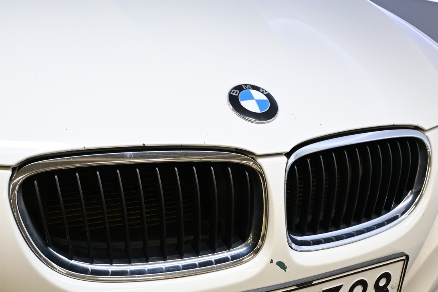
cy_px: 173
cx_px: 242
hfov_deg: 45.0
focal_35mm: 43
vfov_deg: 30.8
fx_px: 527
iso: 1000
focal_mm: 19.5
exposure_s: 1/100
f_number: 5
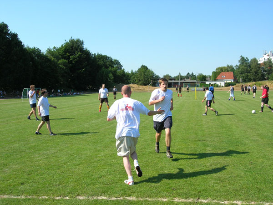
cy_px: 102
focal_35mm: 38
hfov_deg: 49.0
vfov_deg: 37.7
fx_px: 300
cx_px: 136
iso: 64
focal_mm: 7.8
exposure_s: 1/396
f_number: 4.8
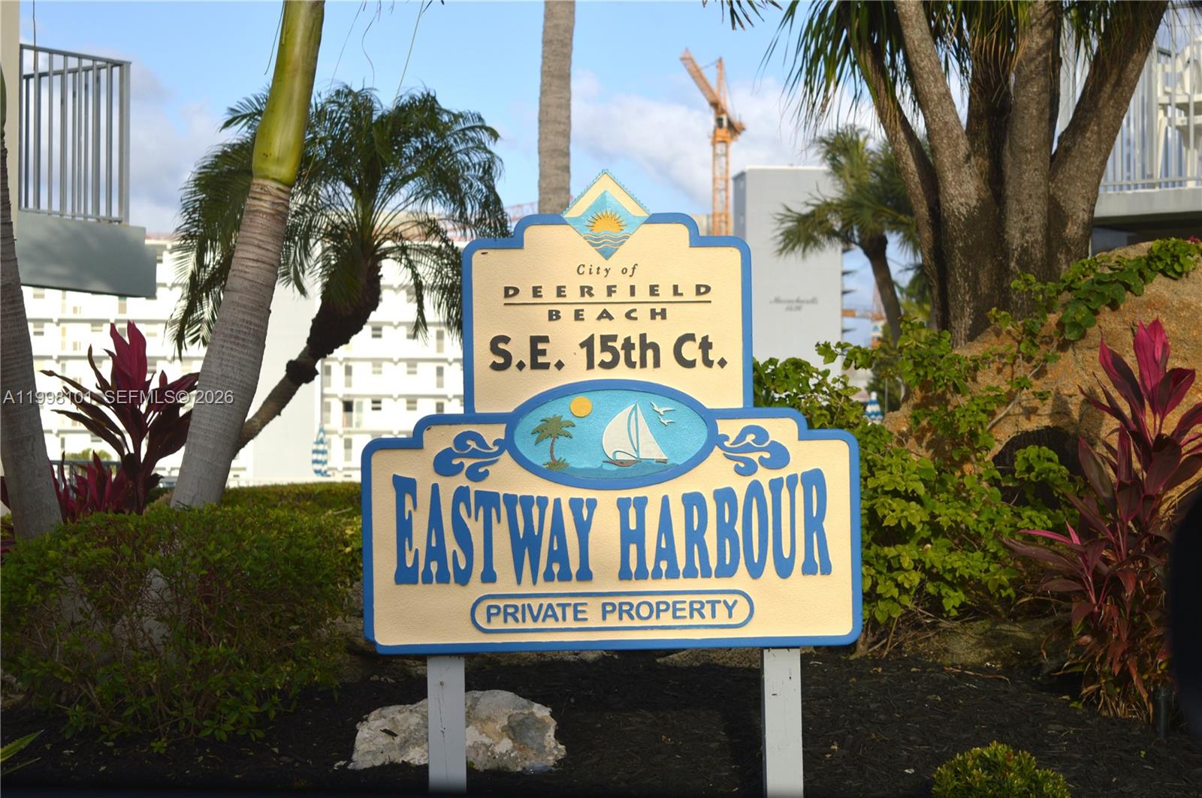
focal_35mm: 82
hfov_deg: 24.6
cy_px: 399
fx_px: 2751
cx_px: 601
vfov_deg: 16.5
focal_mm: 55
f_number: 5.6
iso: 100
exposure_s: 1/500
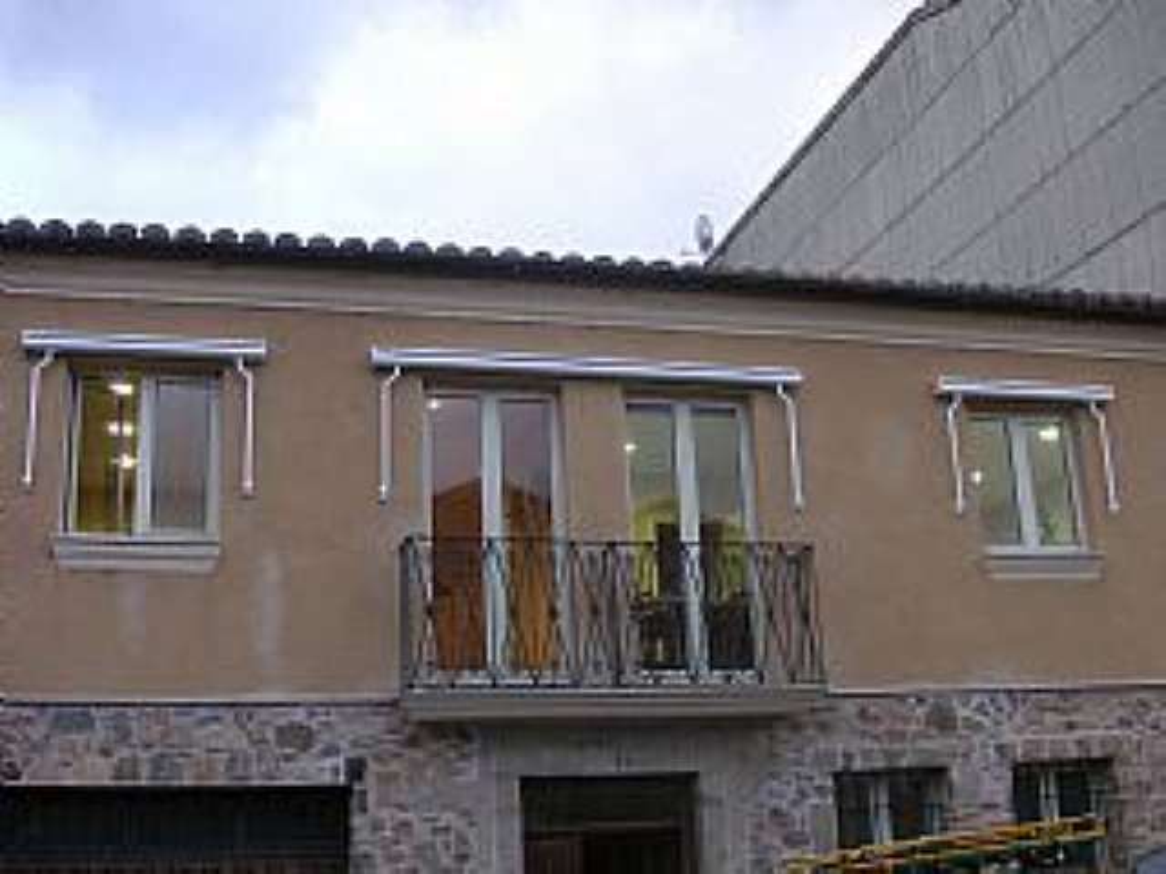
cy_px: 437
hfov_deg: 45.8
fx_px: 1381
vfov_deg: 35.1
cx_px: 583
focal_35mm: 41
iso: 125
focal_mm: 6.9
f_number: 3
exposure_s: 1/45
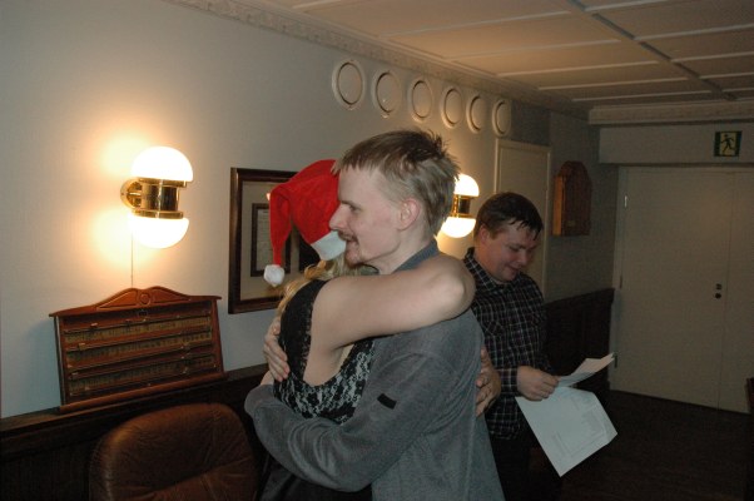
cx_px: 377
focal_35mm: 36
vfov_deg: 36.8
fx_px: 753
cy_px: 250
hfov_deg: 53.2
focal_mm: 24
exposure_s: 1/125
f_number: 5
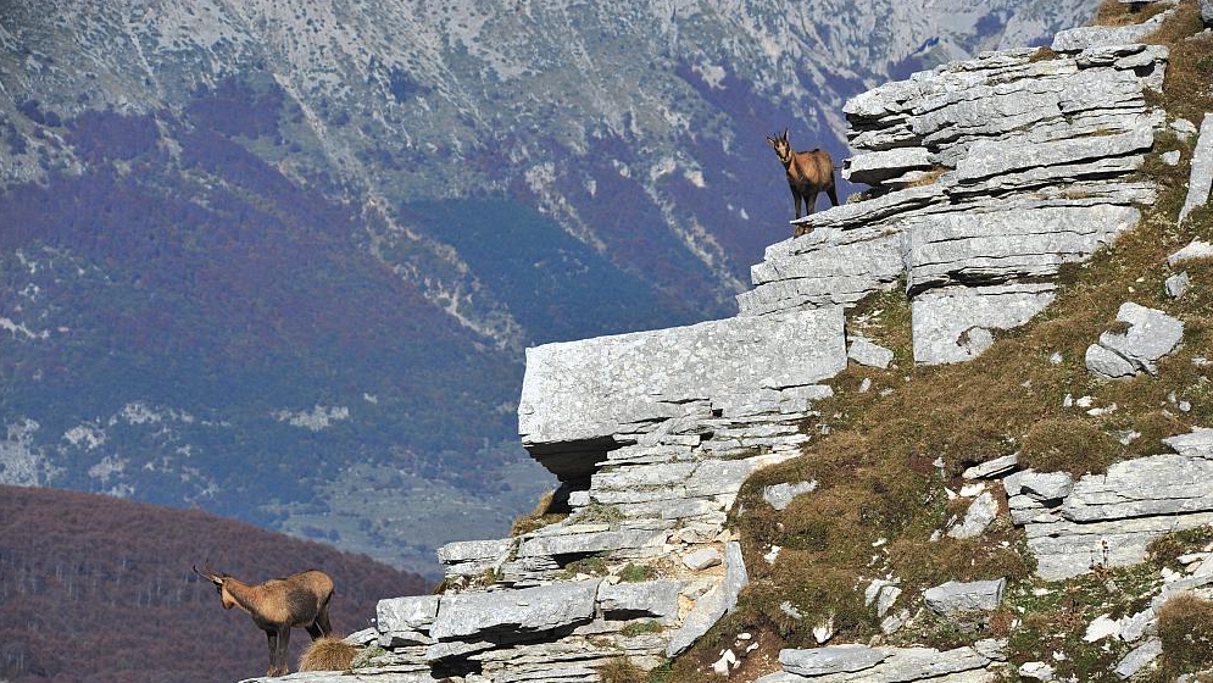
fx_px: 8460
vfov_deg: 4.6
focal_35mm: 263
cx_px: 605
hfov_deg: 8.2
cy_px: 401
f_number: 14
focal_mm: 250
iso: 320
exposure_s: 1/800
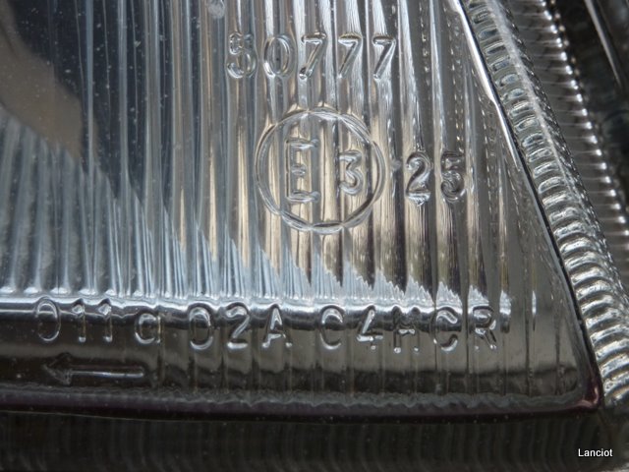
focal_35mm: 62
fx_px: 1127
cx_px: 314
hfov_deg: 31.2
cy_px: 236
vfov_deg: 23.7
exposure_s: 1/40
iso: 125
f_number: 3.8
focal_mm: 8.5
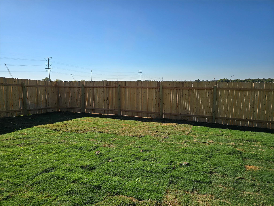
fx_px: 182
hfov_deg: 73.9
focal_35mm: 23
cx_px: 137
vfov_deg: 58.9
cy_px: 103
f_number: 1.7
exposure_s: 1/1076
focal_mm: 6.3
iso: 12
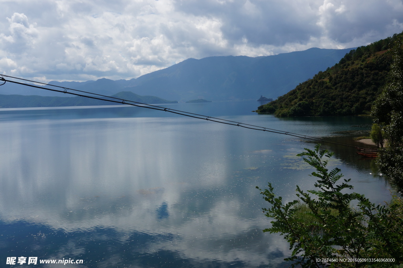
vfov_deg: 32.9
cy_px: 134
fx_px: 453
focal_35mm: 40
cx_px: 202
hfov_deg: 48.0
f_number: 13
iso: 100
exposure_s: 1/200
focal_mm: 27
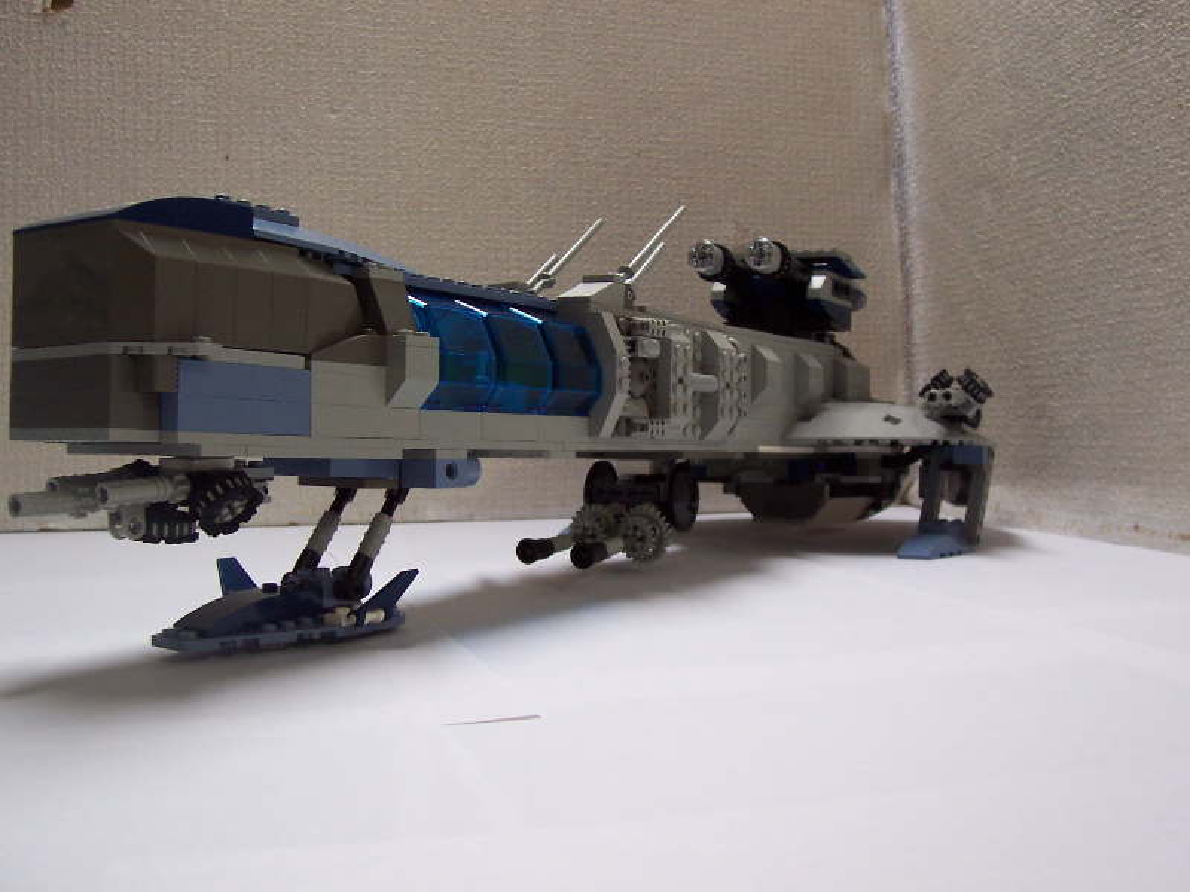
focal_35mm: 37
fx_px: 1272
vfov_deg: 38.7
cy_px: 446
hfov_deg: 50.1
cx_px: 595
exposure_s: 1/30
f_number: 2.8
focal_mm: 5.6
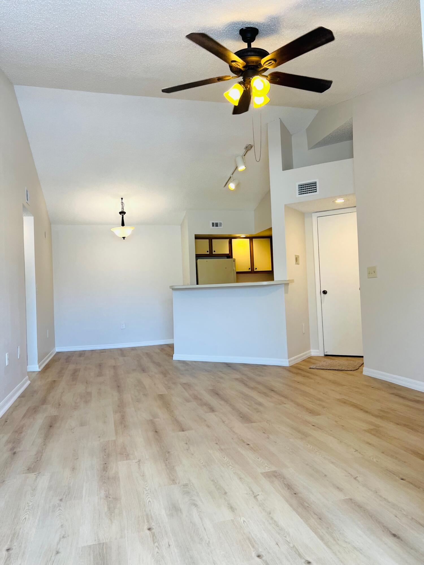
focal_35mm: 26
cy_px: 282
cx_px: 212
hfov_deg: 53.1
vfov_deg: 67.3
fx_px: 425
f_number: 1.5
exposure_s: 1/121
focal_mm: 5.7
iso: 64
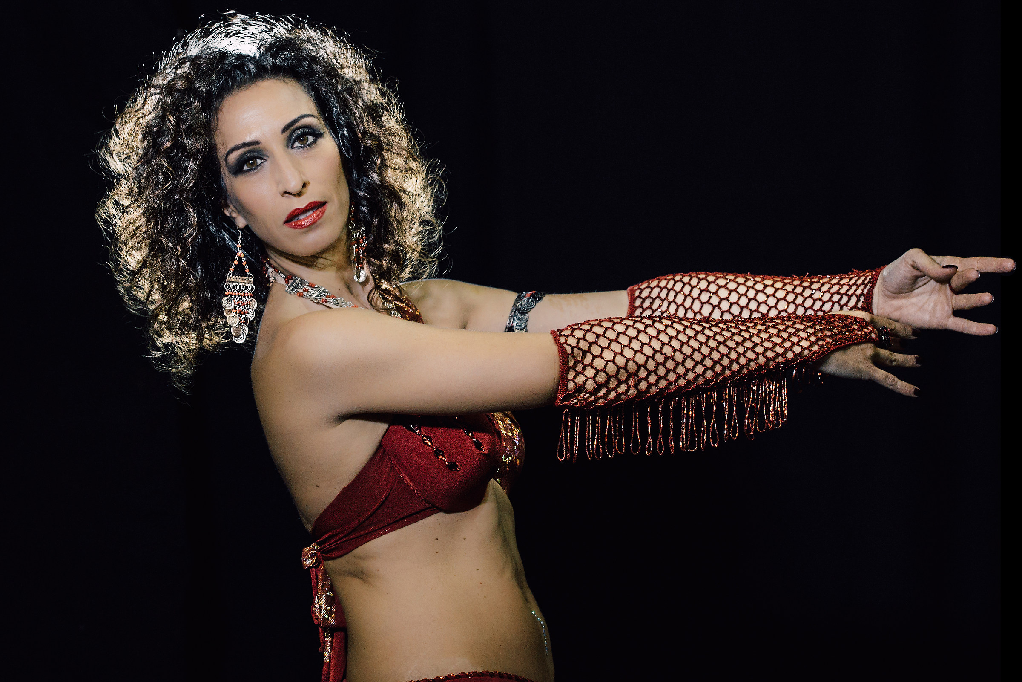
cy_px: 341
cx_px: 511
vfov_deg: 10.2
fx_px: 3832
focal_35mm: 135
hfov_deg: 15.2
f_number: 6.3
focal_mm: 135
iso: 6400
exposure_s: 1/250
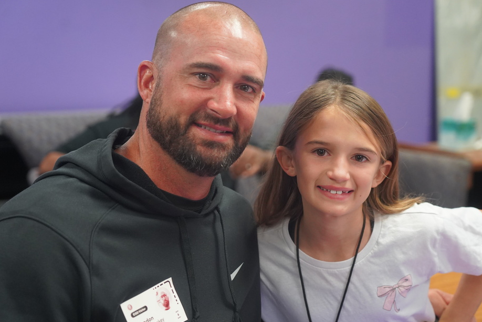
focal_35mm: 77
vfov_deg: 17.7
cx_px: 248
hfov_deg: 26.3
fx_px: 1031
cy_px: 164
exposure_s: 1/160
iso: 3200
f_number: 4
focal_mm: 69
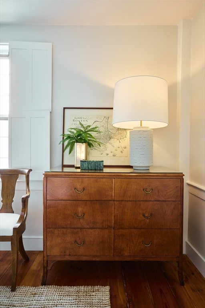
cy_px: 154
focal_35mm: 25
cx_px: 102
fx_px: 214
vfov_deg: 71.5
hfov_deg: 51.3
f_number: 16
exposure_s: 3.2
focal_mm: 25
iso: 125
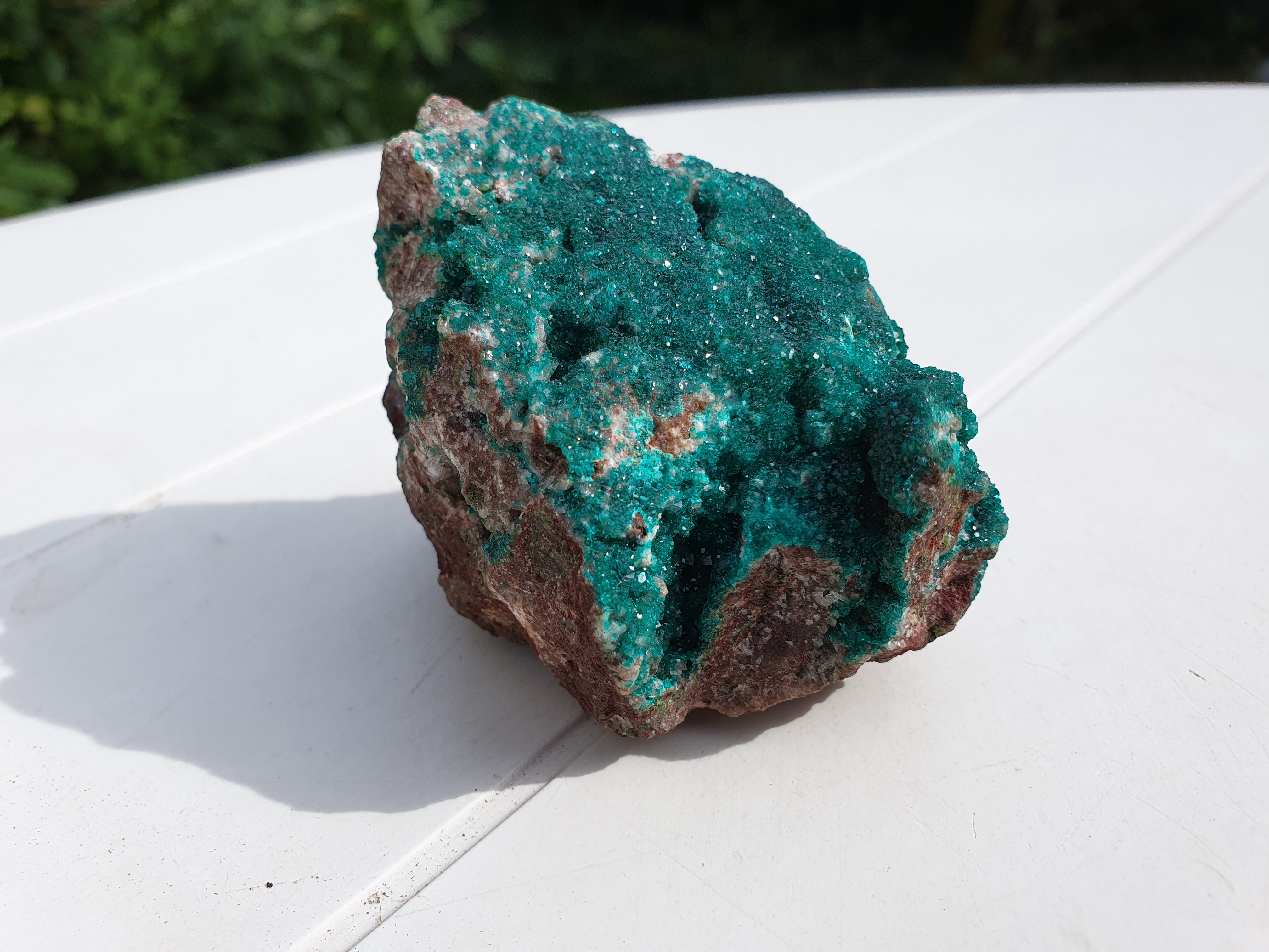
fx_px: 953
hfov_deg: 67.3
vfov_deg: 53.1
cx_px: 634
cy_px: 476
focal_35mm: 26
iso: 50
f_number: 2.4
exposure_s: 1/1108
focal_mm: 4.32
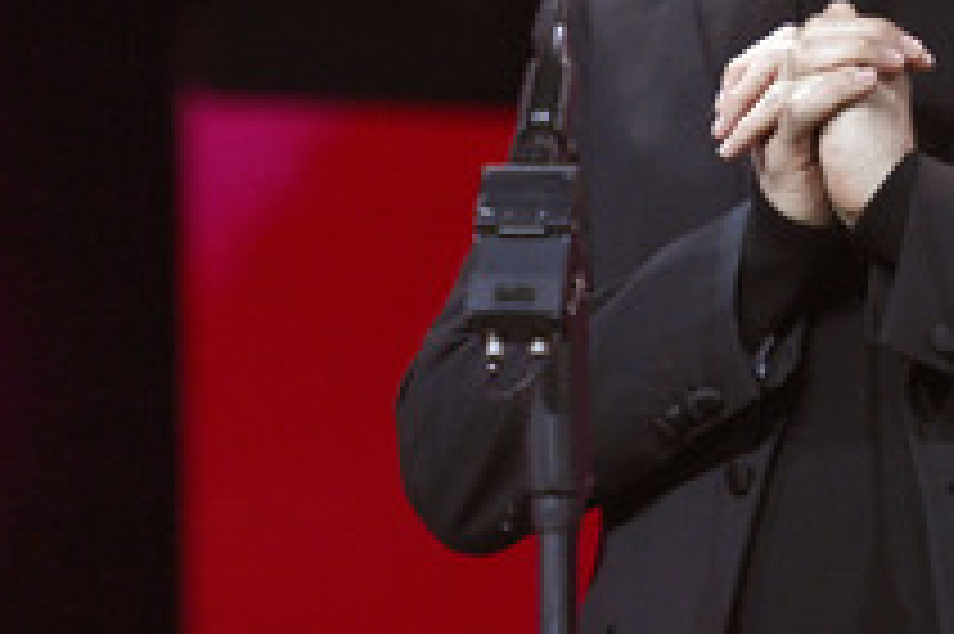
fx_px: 15199
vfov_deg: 2.4
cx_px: 938
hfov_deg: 3.6
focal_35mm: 574
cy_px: -18
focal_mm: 270
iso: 10000
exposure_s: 1/200
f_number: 5.6
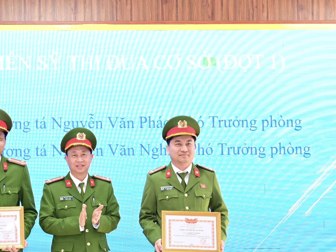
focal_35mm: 58
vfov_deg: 24.8
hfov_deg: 32.7
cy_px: 205
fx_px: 563
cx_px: 91
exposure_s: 1/160
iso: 1000
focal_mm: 31
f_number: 4
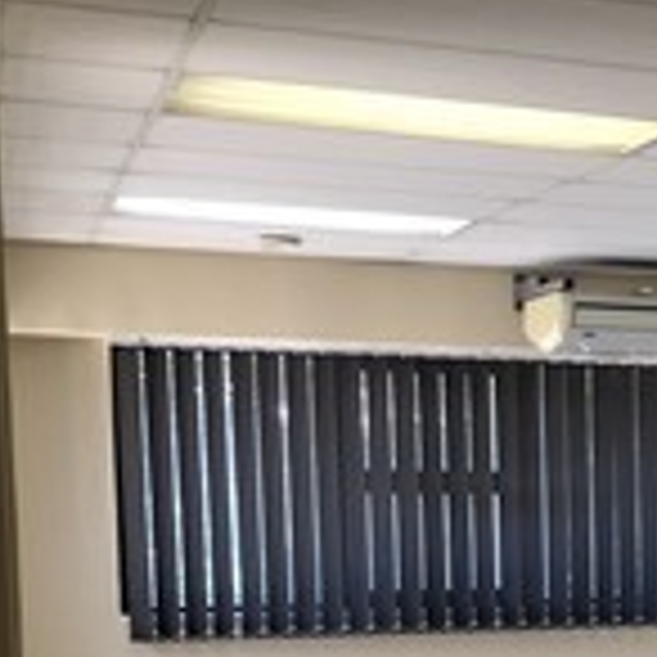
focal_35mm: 88
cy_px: 668
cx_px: 1026
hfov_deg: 17.5
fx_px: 1890
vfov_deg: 19.1
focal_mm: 4.15
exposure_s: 1/100
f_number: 2.2
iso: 50
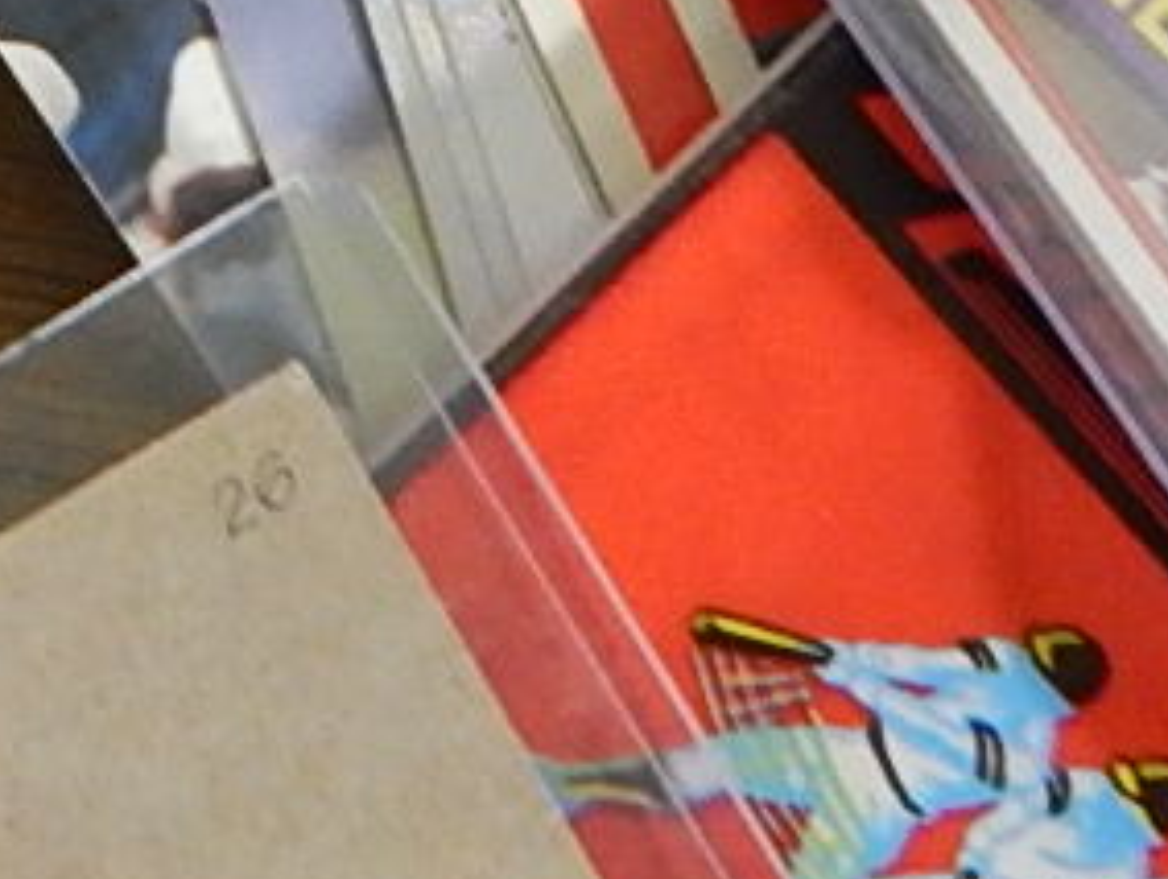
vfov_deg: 7.7
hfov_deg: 10.7
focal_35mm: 175
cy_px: -1436
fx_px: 5912
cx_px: -813
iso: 400
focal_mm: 5.6
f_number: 3.2
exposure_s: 1/13
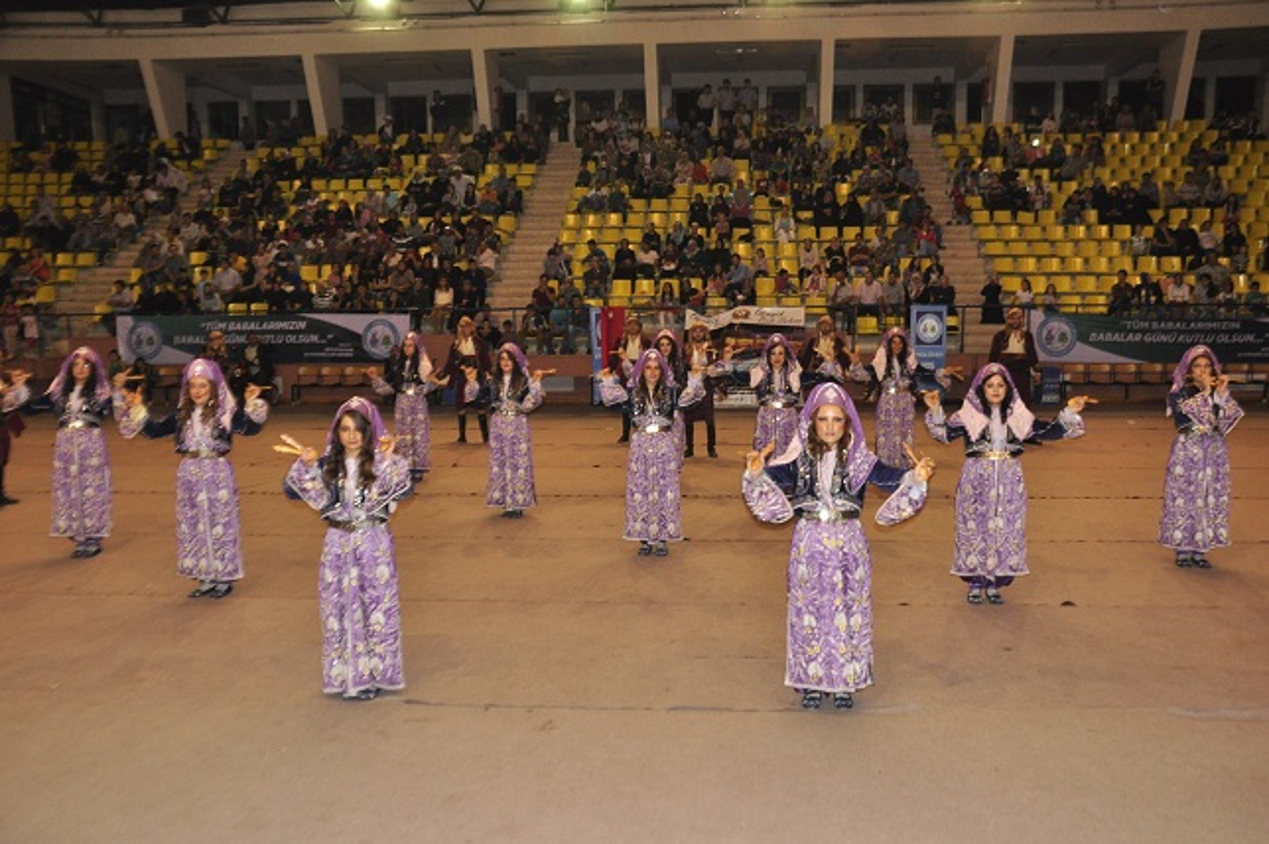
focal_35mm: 32
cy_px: 422
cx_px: 634
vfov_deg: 41.6
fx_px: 1109
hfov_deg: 59.5
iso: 800
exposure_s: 1/60
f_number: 4.5
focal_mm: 21
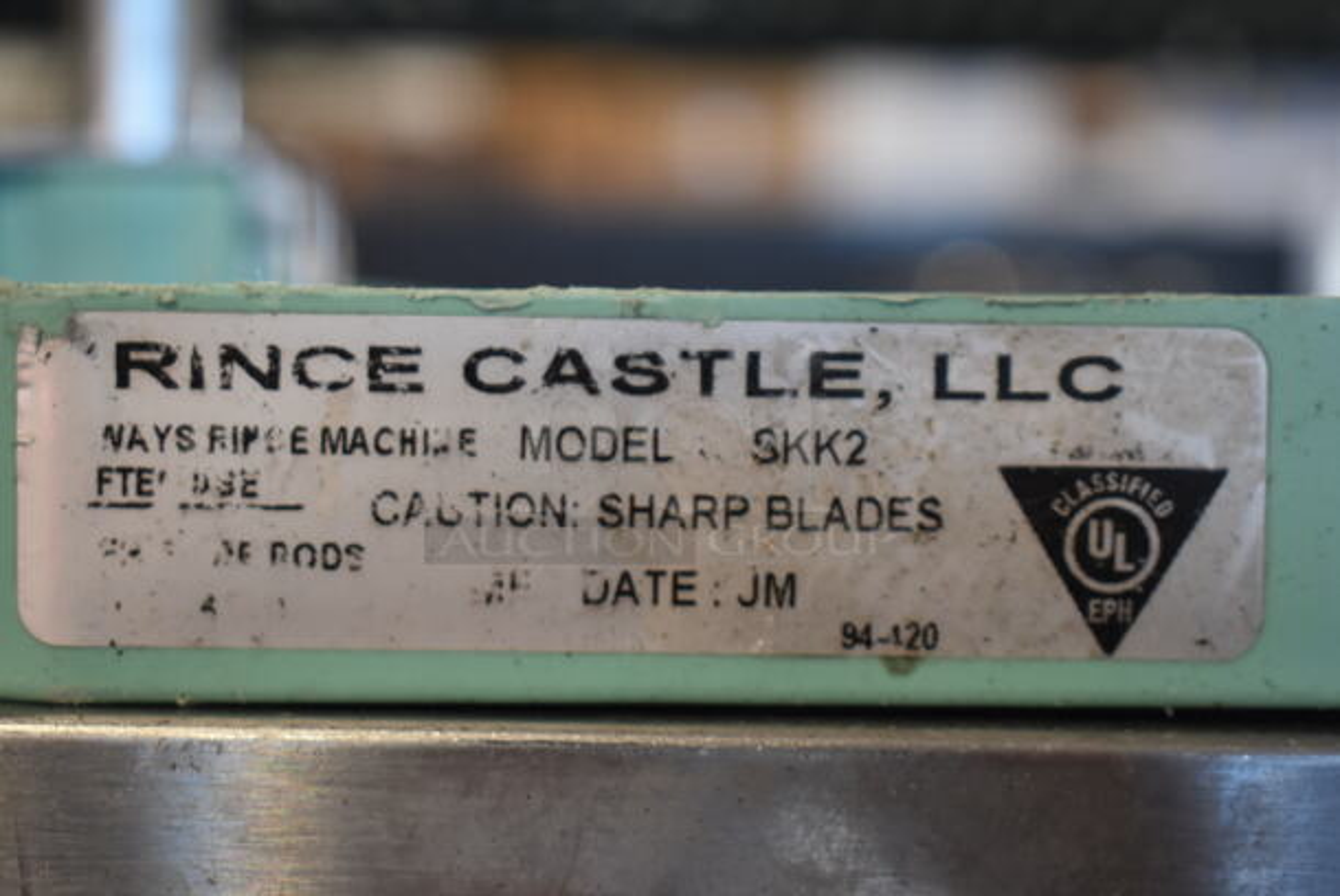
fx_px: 2515
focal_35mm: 68
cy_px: 448
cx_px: 670
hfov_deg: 29.8
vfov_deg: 20.2
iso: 800
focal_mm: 45
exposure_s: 1/60
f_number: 5.6
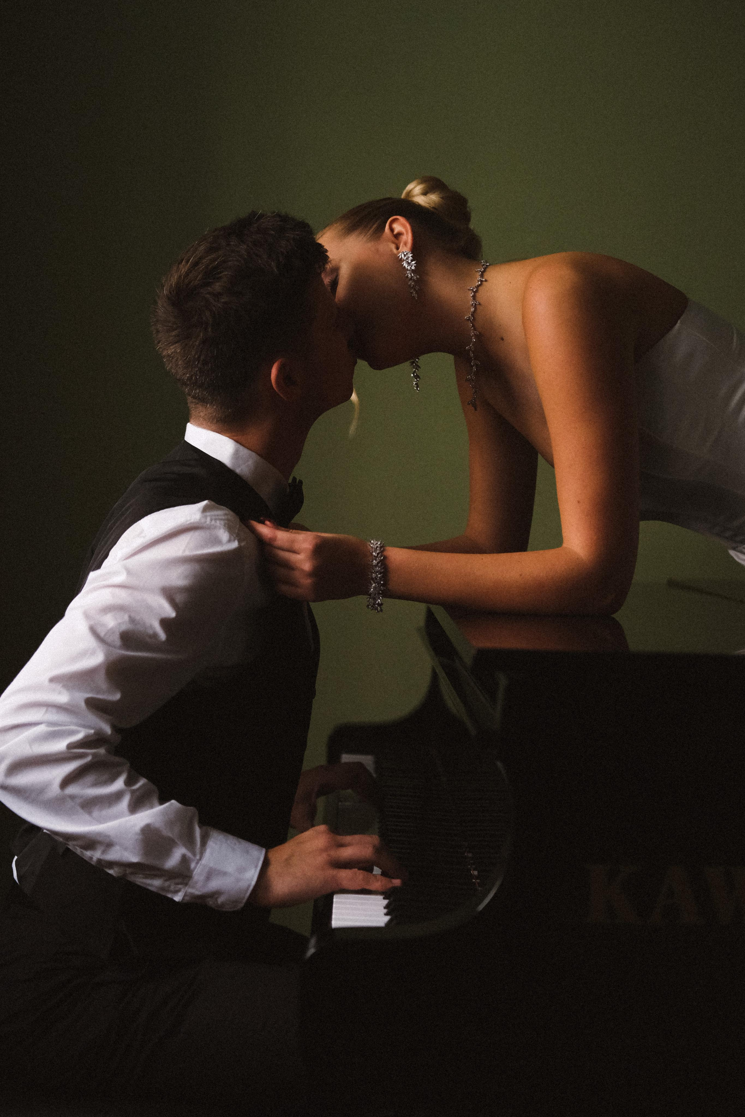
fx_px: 1645
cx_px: 372
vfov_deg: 37.5
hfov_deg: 25.5
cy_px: 558
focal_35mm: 53
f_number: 2
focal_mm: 35
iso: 2500
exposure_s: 1/250
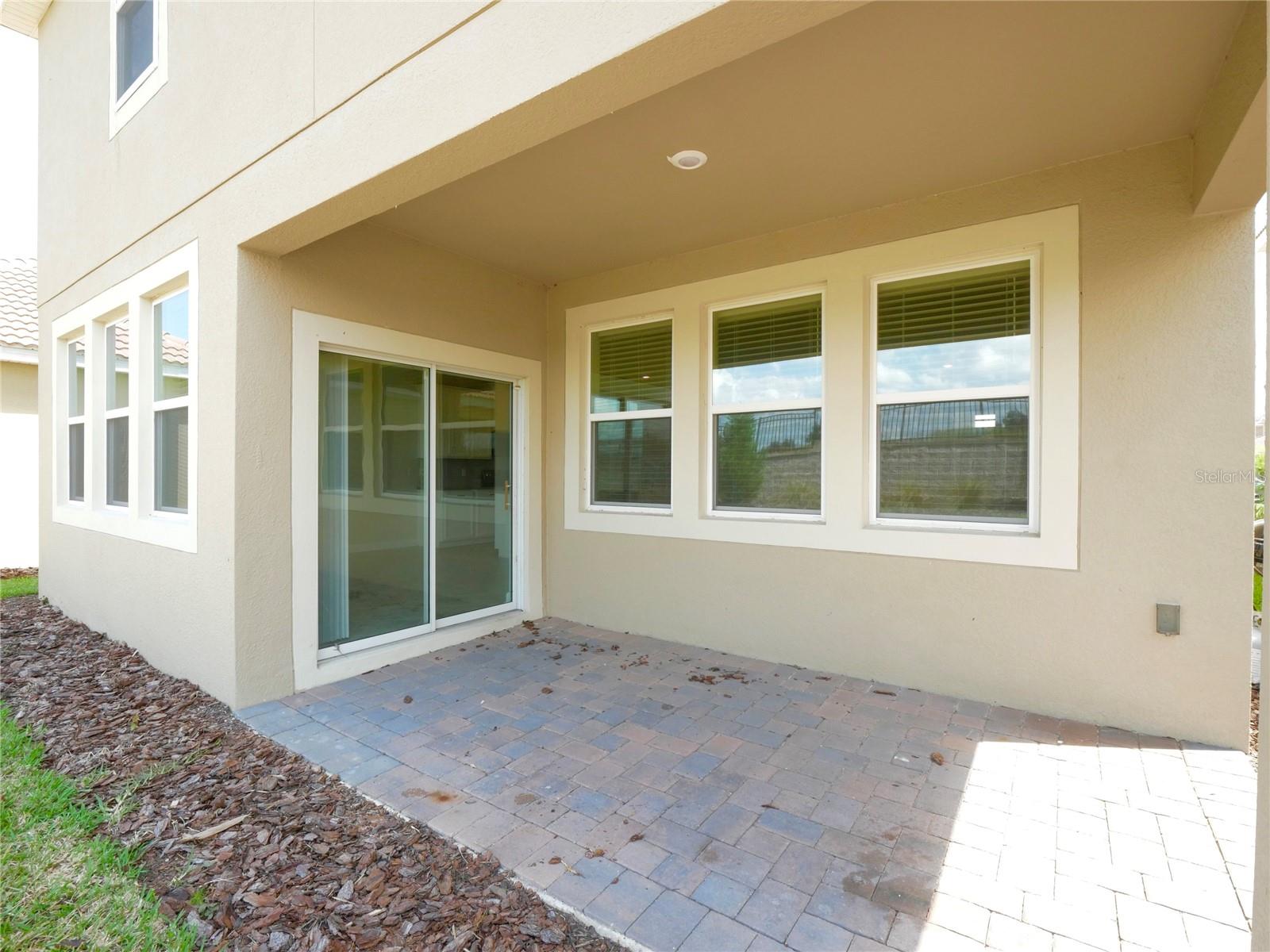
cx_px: 635
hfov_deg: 94.5
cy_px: 476
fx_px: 587
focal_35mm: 16
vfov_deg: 78.1
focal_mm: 8
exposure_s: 1/100
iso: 400
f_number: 9
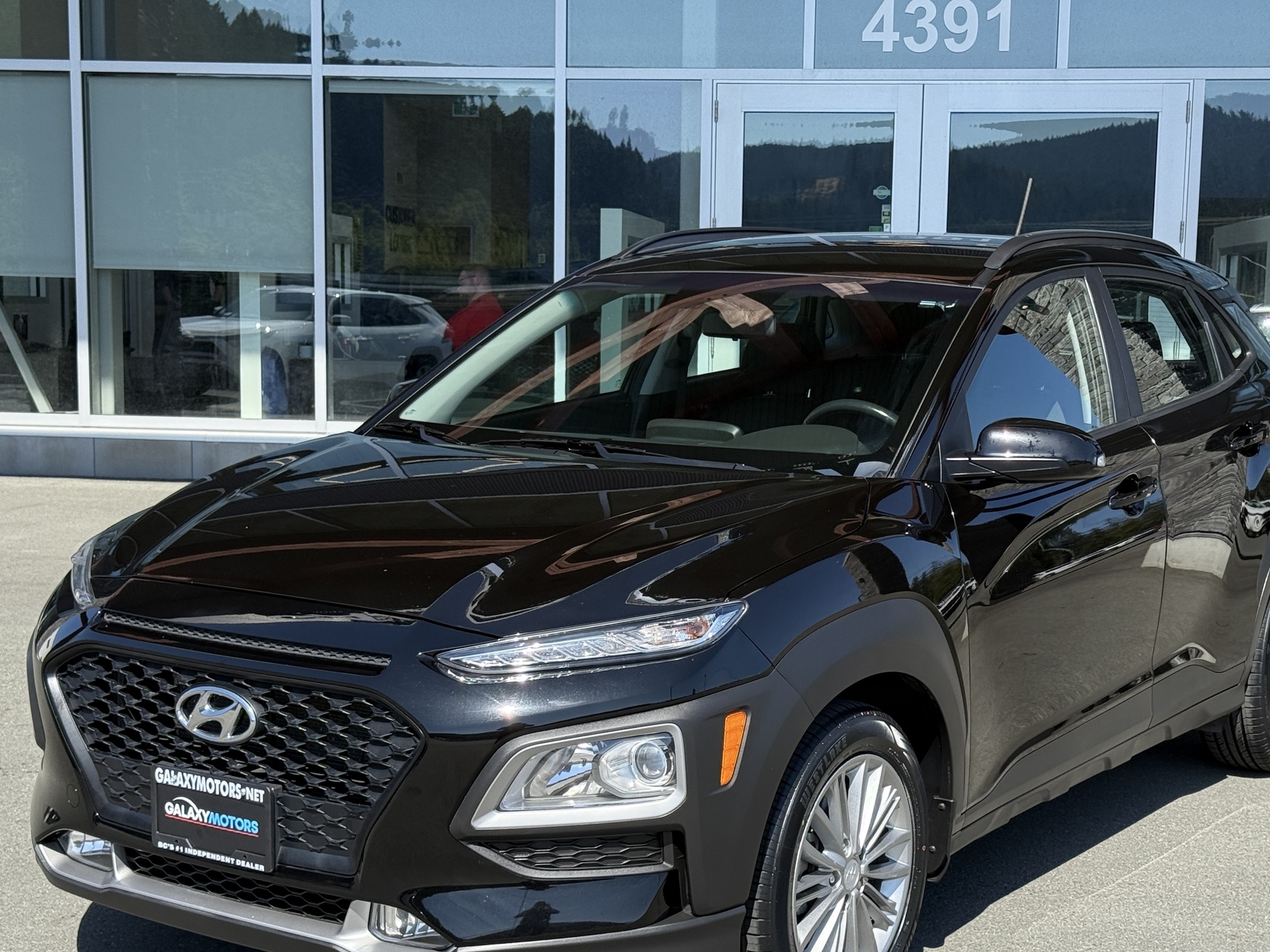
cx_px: 686
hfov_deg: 33.2
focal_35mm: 58
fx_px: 2128
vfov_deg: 25.2
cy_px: 545
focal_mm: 6.76
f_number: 1.78
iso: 64
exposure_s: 1/1715
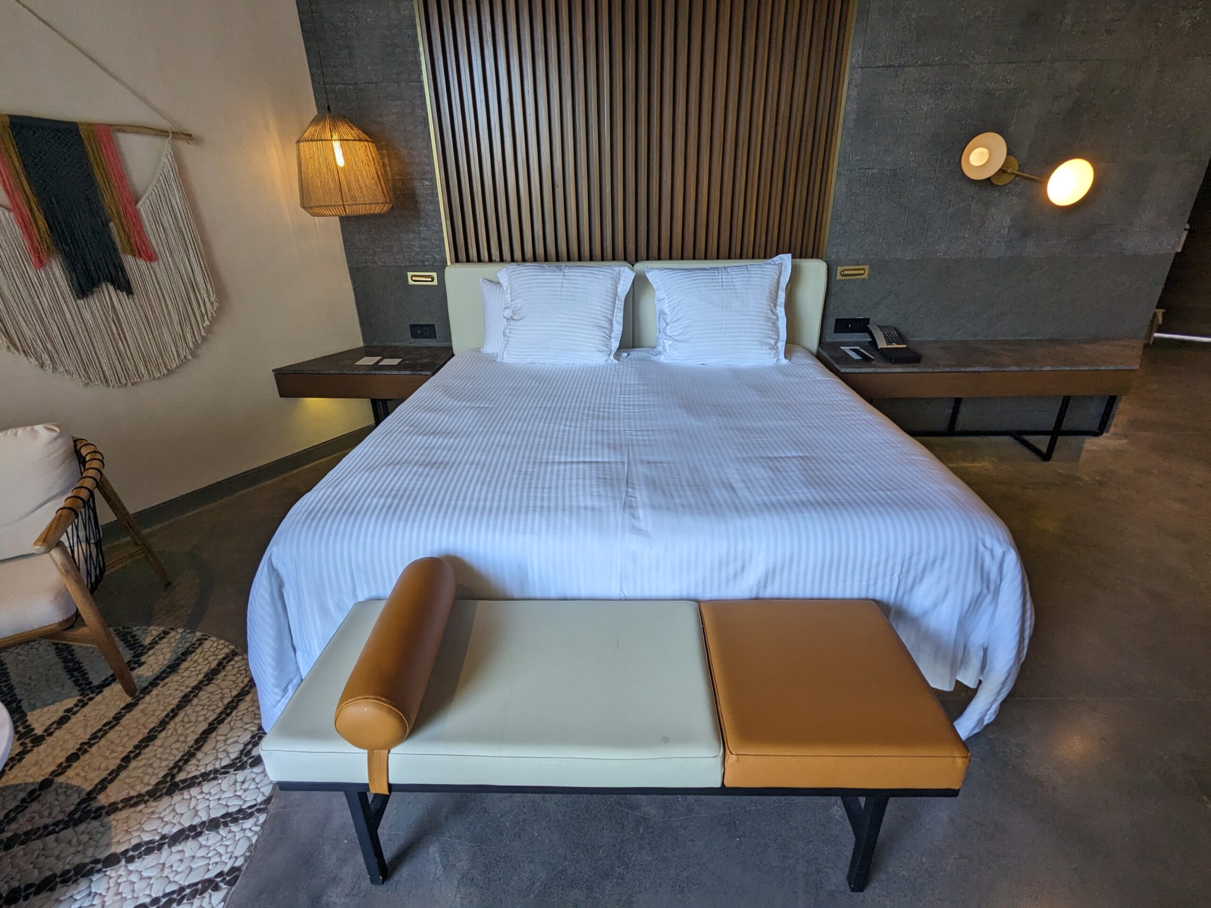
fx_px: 560
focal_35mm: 16
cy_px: 454
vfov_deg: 78.1
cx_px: 606
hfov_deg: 94.5
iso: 155
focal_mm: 2.35
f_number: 2.2
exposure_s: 1/120
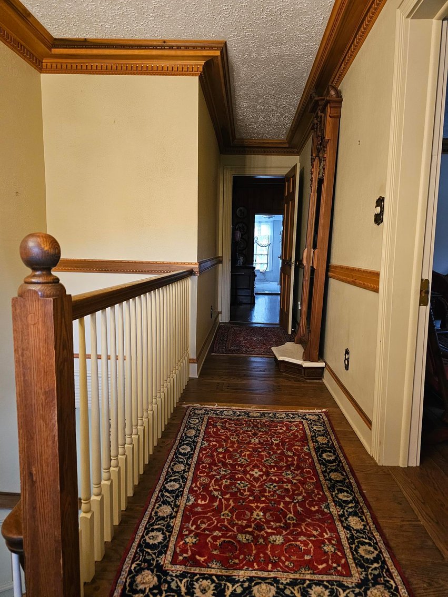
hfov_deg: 58.9
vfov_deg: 73.9
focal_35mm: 23
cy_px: 298
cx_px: 224
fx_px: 397
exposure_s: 1/60
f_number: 1.7
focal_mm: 6.3
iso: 640
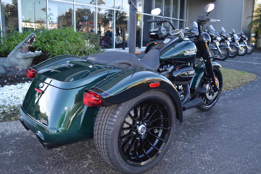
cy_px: 87
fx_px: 239
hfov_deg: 57.2
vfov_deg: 40.0
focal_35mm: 33
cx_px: 130
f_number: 4
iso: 100
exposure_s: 1/60
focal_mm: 22
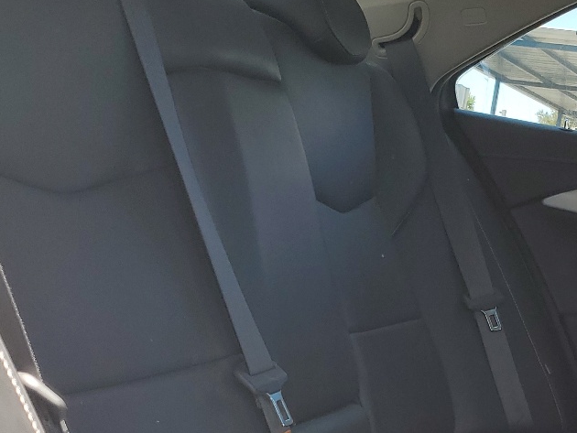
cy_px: 413
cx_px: 556
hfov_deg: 27.9
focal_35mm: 66
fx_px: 1101
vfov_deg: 21.6
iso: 50
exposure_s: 1/370
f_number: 1.5
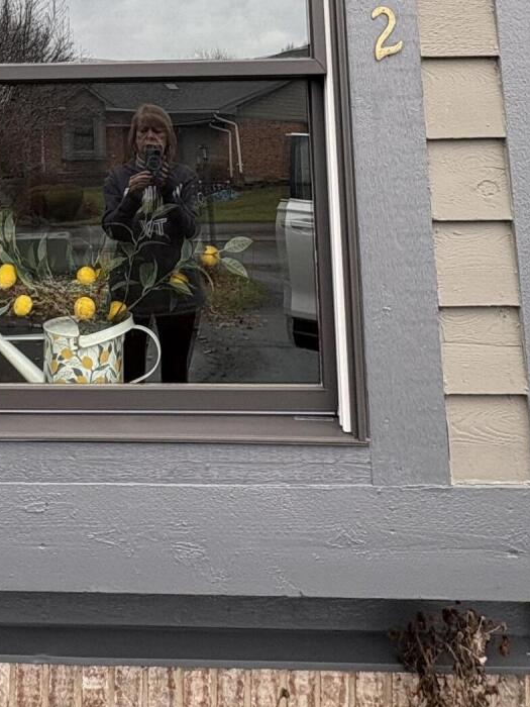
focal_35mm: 40
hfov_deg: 34.9
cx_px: 112
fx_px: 817
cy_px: 40
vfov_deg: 42.0
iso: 80
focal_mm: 2.22
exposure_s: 1/99
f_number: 2.2
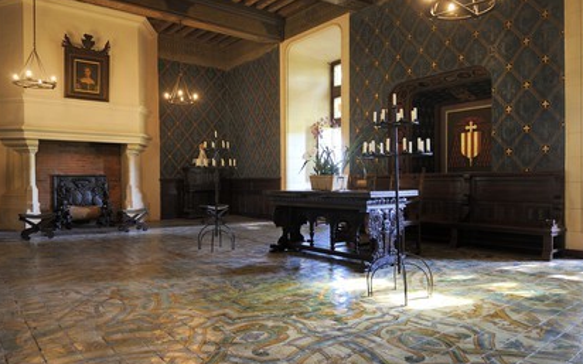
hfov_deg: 72.6
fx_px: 397
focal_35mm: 25
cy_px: 184
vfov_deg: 49.2
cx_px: 291
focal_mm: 24
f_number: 4
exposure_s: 1/30
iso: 800
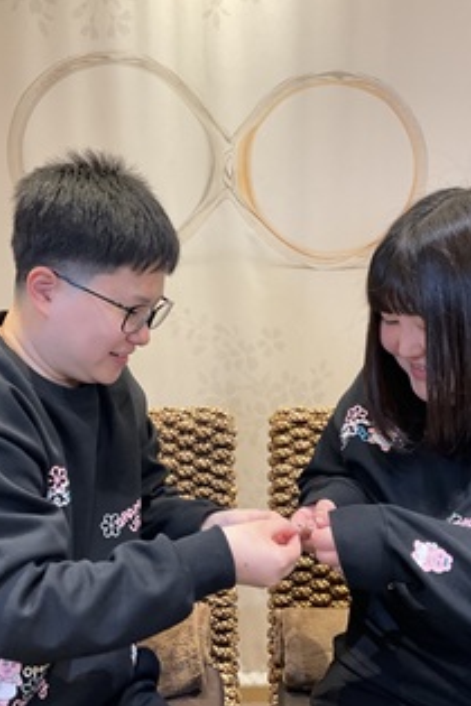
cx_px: 258
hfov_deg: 31.2
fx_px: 844
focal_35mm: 43
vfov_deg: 45.4
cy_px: 375
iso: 50
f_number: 1.8
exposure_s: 1/50
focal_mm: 3
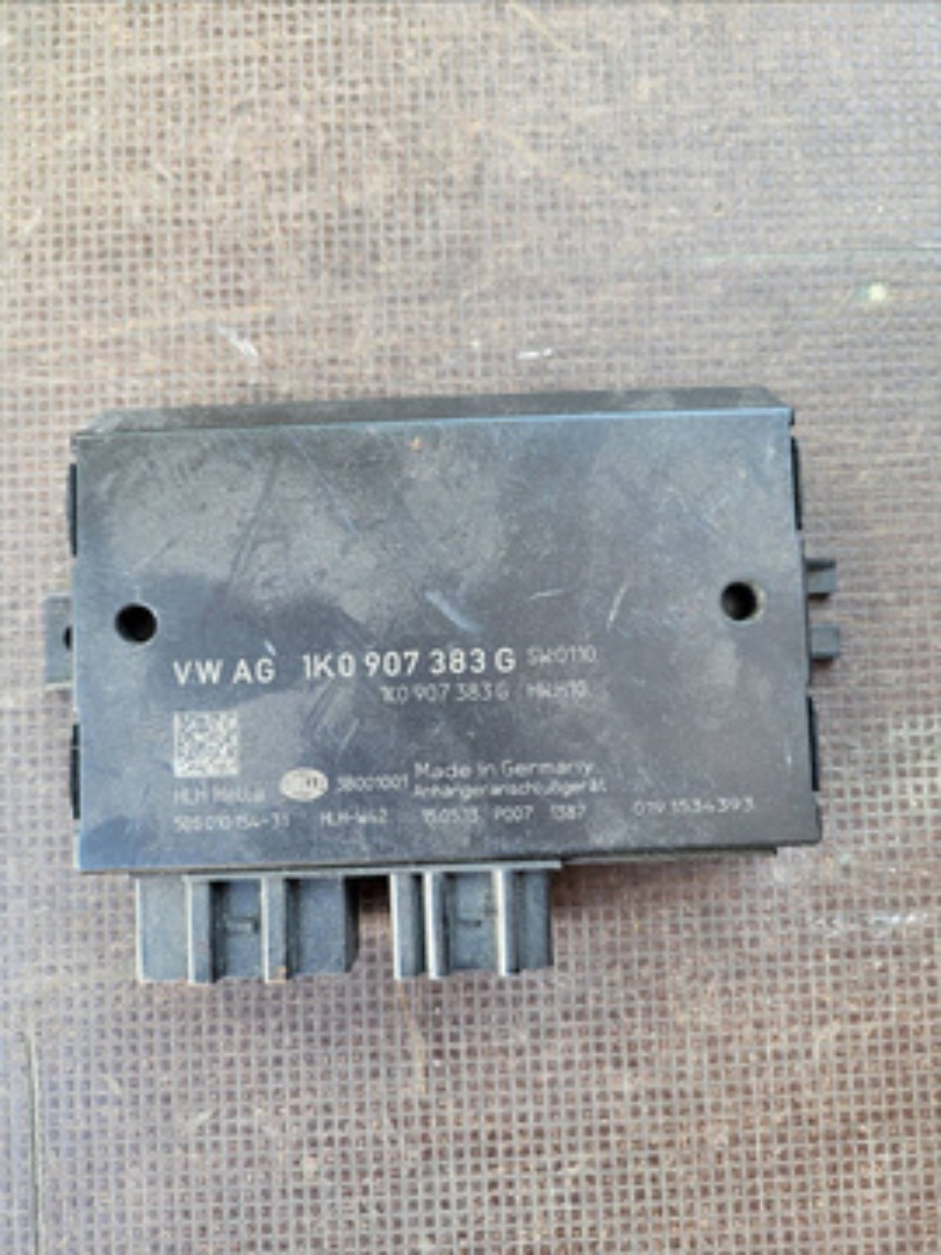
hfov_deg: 53.1
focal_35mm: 26
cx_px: 470
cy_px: 628
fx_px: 942
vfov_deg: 67.3
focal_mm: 5.4
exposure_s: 1/100
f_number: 1.8
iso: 200
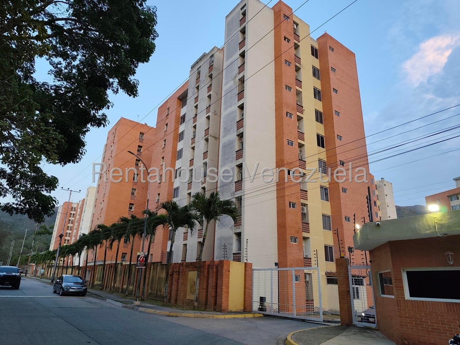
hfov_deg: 73.9
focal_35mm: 23
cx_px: 230
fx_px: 306
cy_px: 172
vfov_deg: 58.9
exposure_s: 1/71.5
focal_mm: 6.19
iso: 160
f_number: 1.65
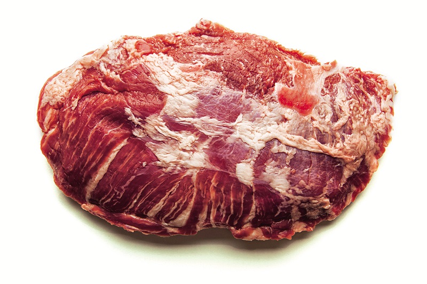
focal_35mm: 68
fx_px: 799
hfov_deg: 29.9
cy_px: 142
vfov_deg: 20.1
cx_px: 214
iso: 100
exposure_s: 1/125
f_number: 20
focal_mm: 45
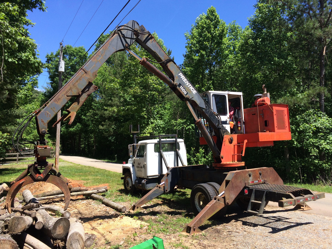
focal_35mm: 29
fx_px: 278
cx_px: 166
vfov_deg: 48.2
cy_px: 124
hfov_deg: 61.7
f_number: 2.2
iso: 32
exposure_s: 1/1109
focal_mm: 4.15
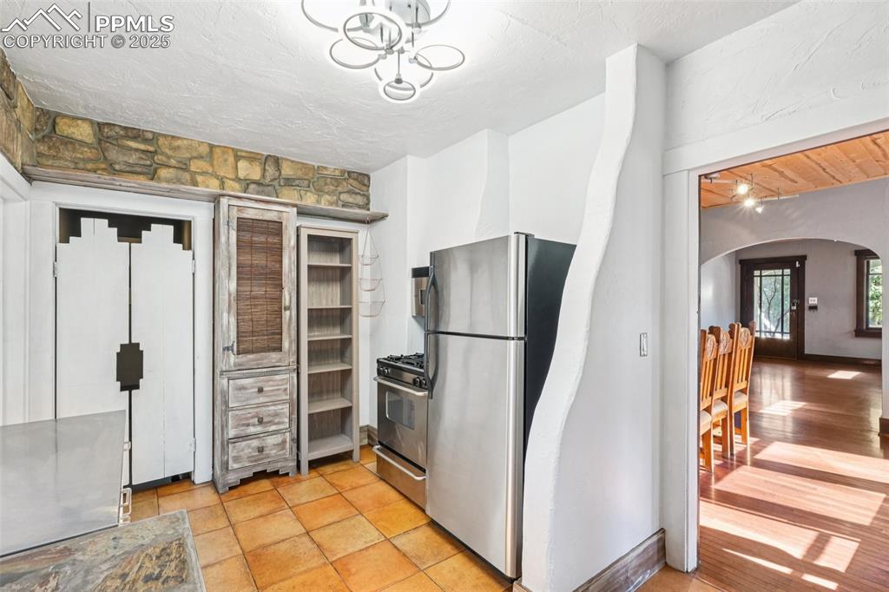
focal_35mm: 16
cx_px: 444
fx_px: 400
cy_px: 296
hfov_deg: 96.0
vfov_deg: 73.0
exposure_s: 1/2.5
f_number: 8
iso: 800
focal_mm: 10.8
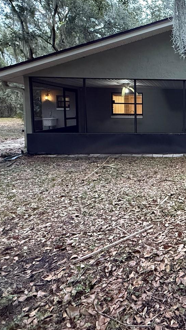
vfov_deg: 73.1
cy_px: 128
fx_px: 219
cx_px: 202
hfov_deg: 38.5
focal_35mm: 25
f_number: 2.2
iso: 800
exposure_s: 1/60
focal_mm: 2.22
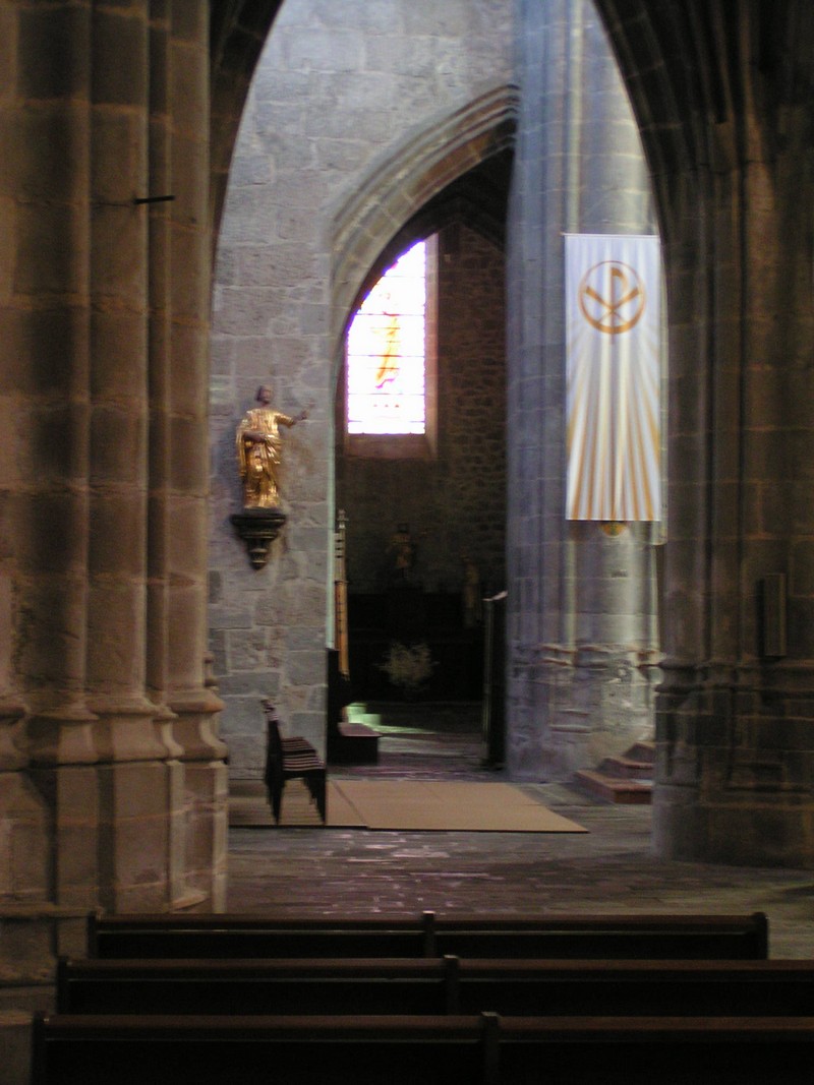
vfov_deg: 23.8
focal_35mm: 82
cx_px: 407
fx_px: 2572
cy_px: 542
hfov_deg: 18.0
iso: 200
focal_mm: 12.6
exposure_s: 1/2.5
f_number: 3.2
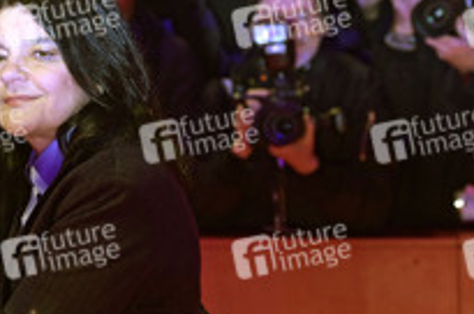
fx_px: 2024
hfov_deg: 13.2
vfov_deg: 8.9
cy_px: 194
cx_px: -1
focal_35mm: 154
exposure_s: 1/250
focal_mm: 70
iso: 1600
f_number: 4
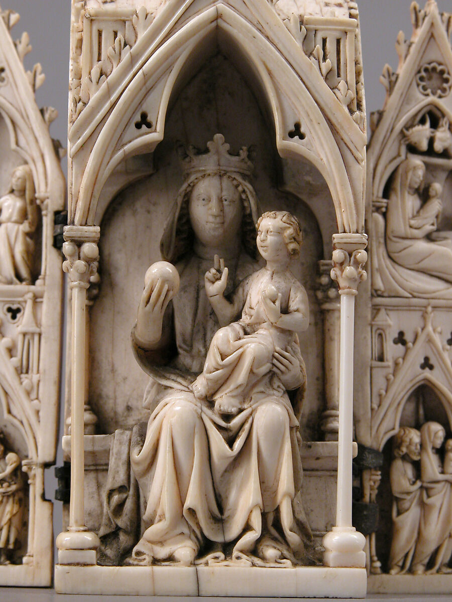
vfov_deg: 17.3
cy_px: 301
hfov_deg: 13.0
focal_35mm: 114
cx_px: 226
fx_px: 1985
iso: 100
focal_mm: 29.5
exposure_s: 1/15.1
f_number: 6.7
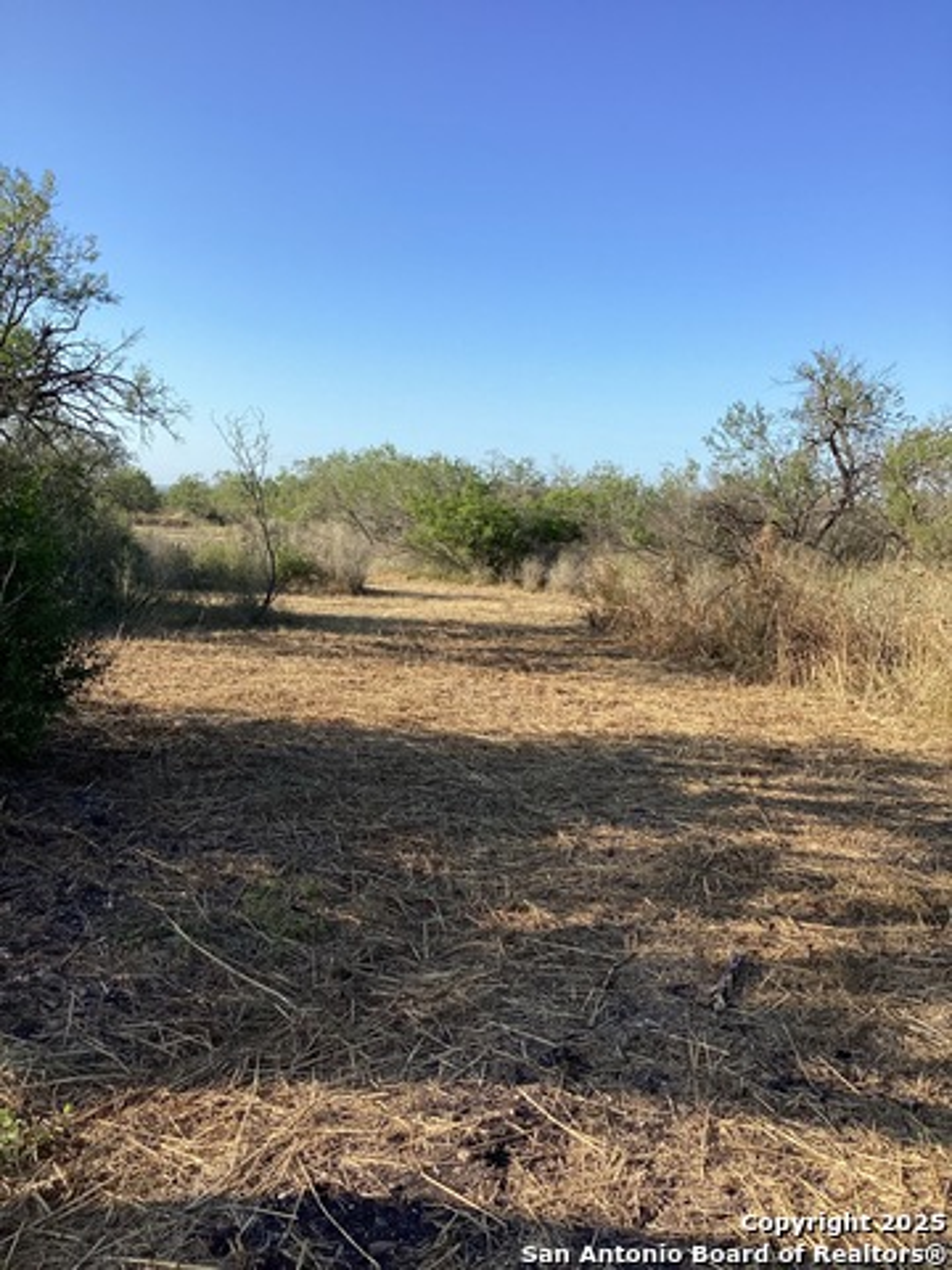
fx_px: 1137
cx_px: 476
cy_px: 635
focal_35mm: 31
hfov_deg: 45.4
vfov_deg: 58.4
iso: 25
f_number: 2.4
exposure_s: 1/815
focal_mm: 3.3
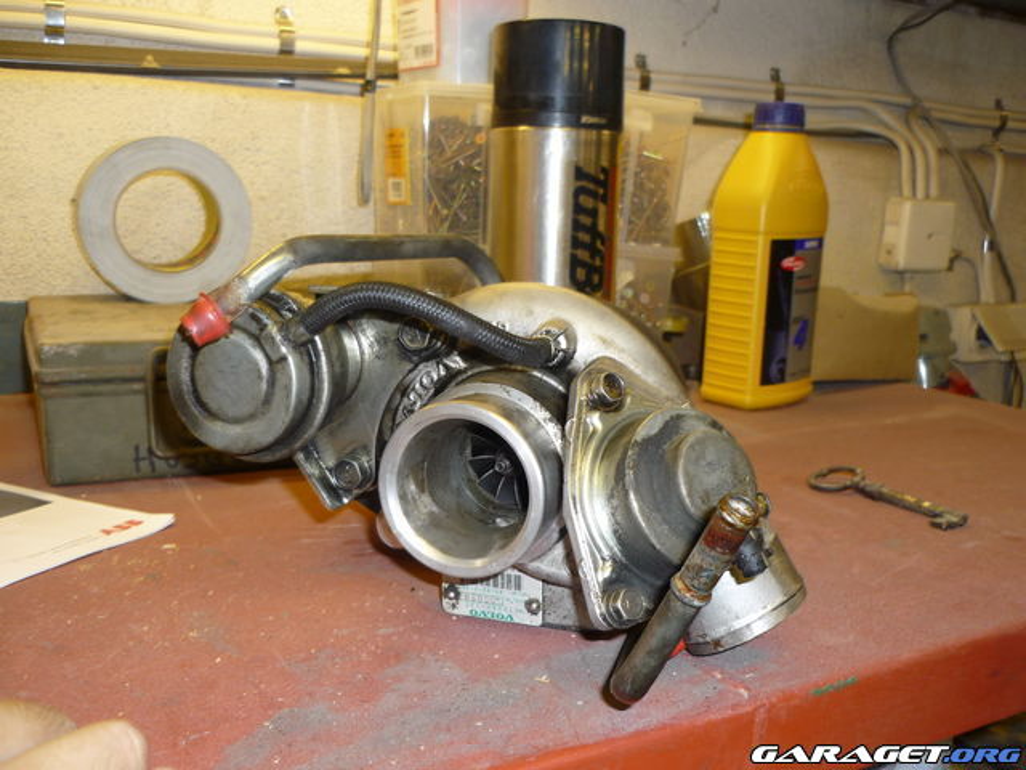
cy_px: 385
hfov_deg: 55.4
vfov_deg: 42.9
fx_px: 978
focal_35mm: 33
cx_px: 513
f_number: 2.8
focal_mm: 5.5
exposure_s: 1/30
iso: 100
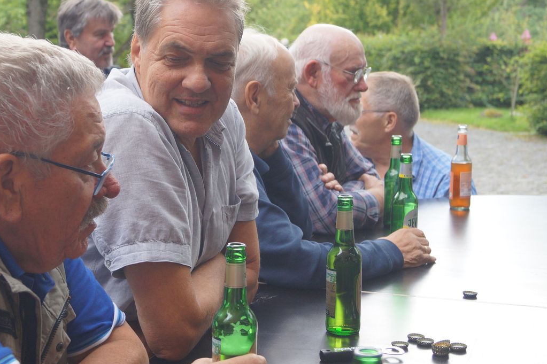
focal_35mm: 61
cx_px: 201
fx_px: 926
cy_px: 206
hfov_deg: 32.7
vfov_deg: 22.2
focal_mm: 26
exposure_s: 1/160
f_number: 4
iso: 200
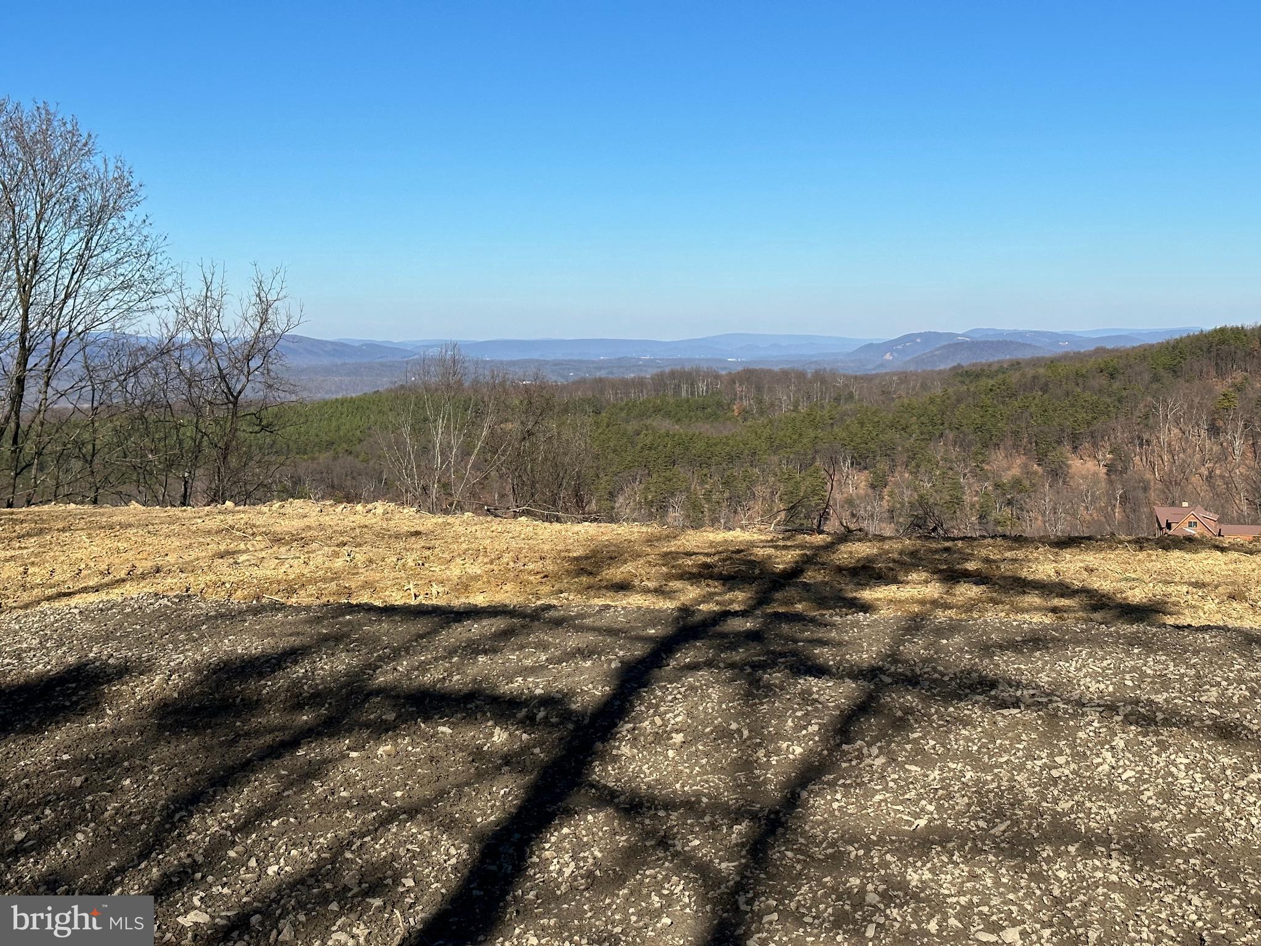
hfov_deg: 39.7
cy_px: 473
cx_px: 630
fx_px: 1749
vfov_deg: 30.3
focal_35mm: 48
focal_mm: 6.86
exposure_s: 1/4785
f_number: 1.78
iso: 64
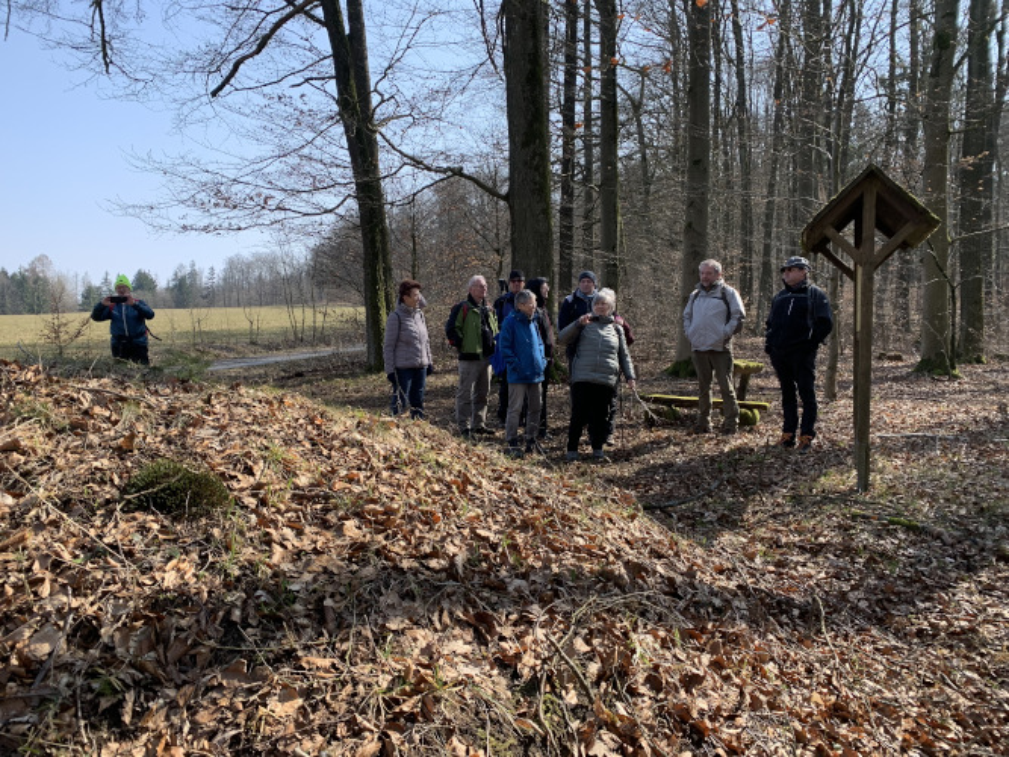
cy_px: 378
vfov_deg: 53.0
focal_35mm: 26
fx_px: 758
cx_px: 504
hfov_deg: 67.3
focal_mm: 4.25
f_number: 1.8
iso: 25
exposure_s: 1/722
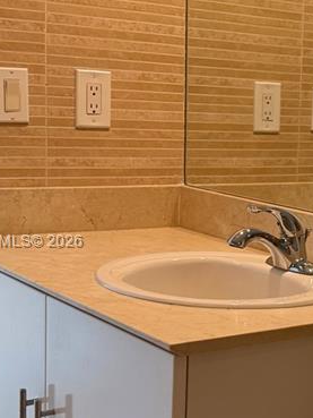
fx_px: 940
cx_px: 382
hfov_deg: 17.9
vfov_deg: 25.0
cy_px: 242
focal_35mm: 78
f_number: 1.78
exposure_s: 1/120
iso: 125
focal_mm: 6.76
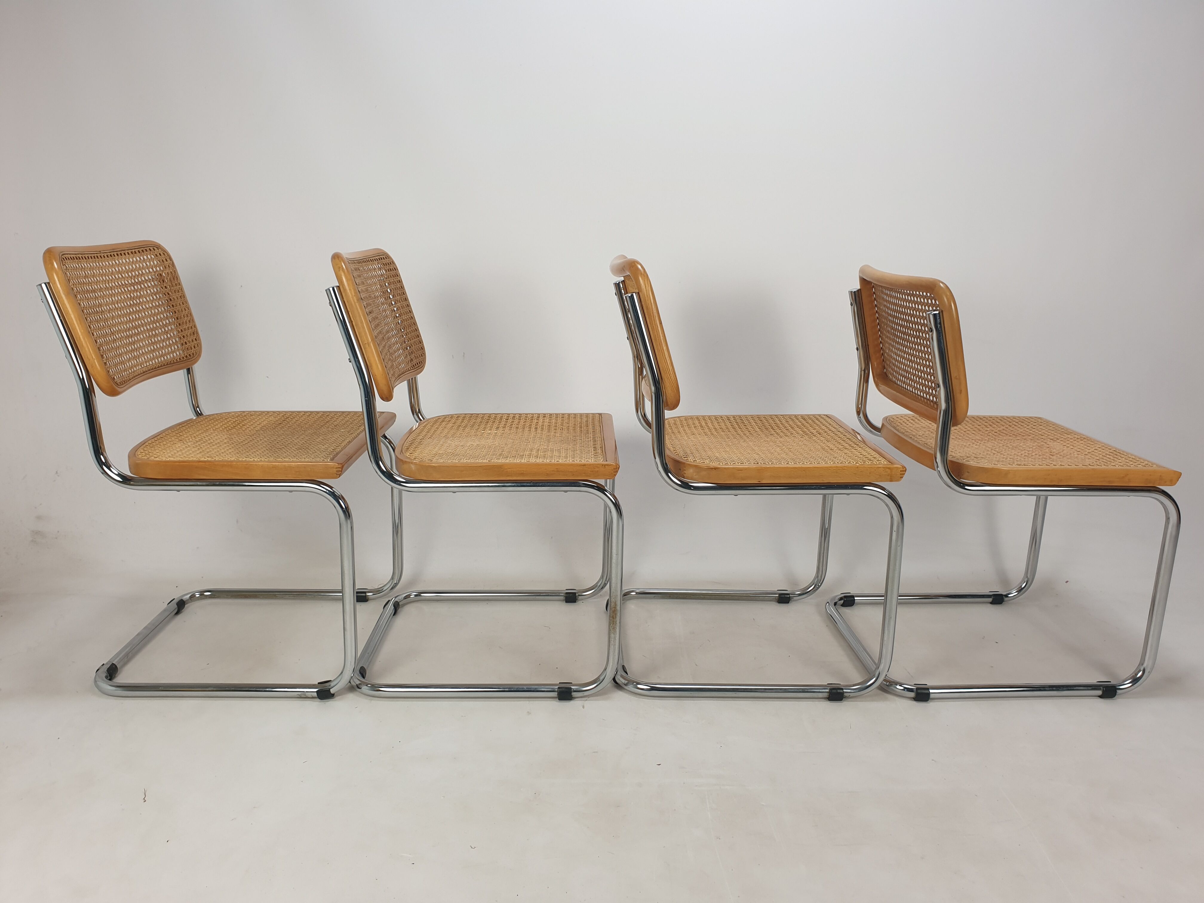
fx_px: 904
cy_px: 452
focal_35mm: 26
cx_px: 602
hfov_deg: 67.3
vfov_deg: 53.1
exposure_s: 1/100
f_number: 2.4
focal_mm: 4.3
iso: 64
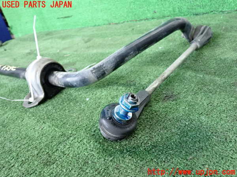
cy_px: 88
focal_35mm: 30
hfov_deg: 60.0
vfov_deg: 46.8
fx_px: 205
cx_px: 118
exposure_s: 1/125
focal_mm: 5.4
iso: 1250
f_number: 2.3
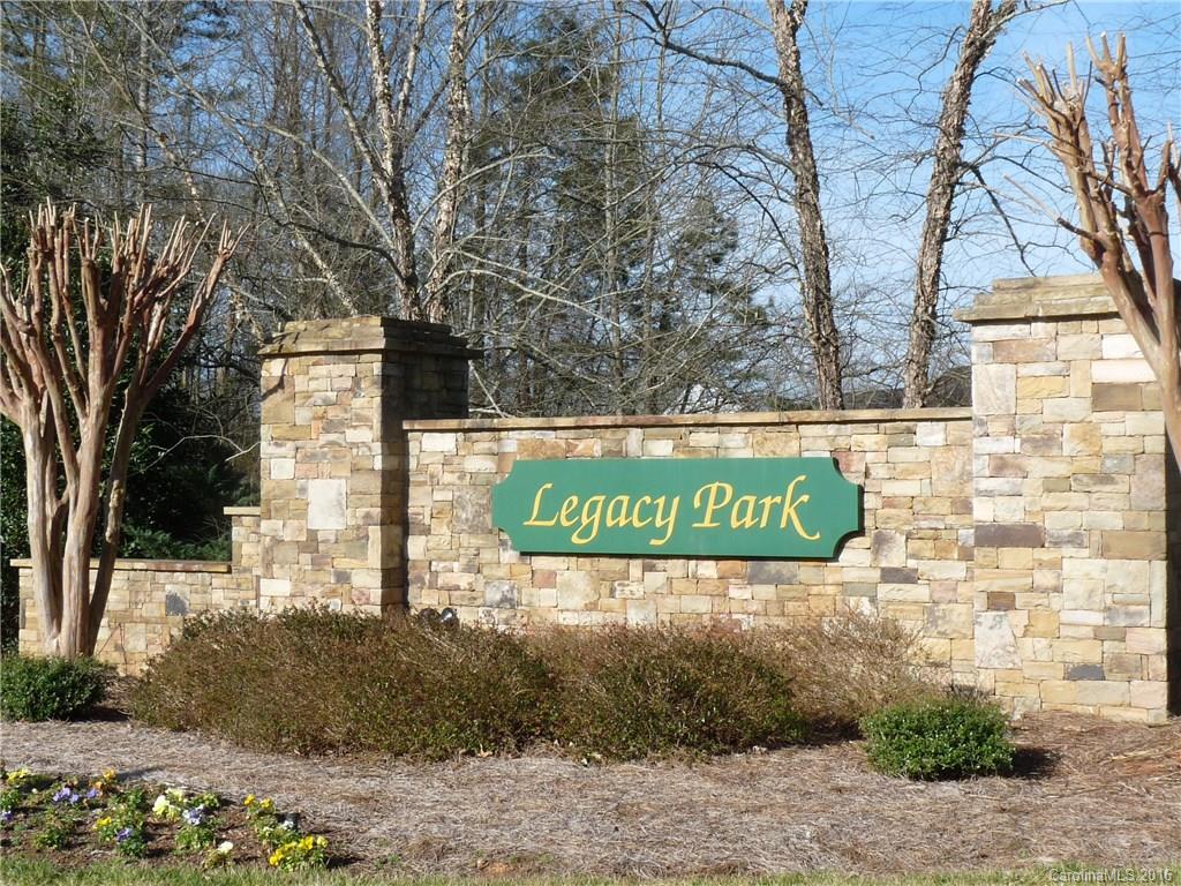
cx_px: 590
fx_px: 1945
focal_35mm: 57
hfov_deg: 33.8
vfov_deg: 25.7
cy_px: 443
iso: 100
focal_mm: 7.1
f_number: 5.6
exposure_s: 1/400
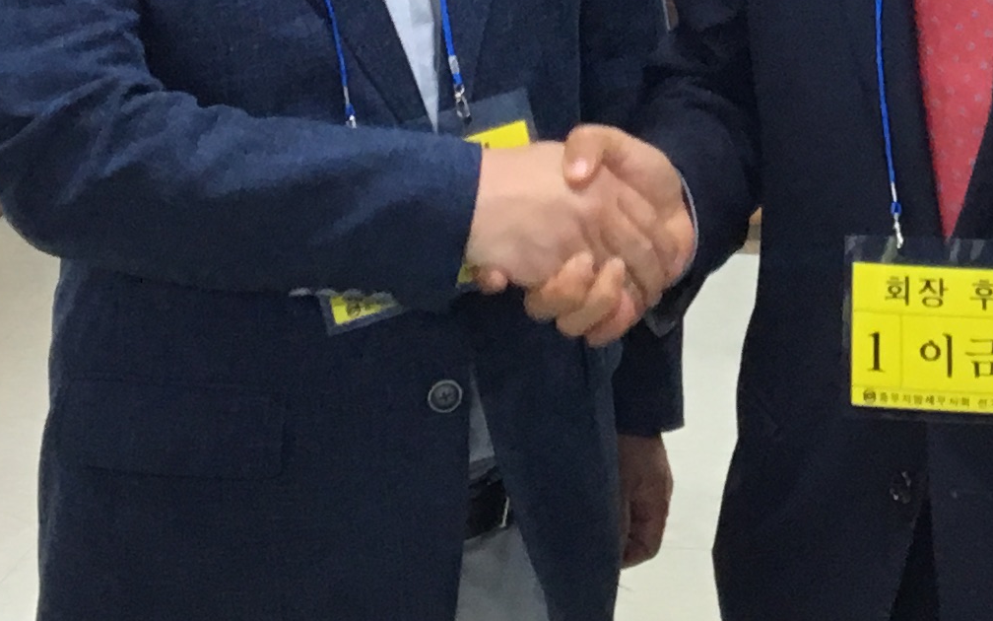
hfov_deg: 16.7
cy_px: -506
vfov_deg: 10.1
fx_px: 3329
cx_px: 901
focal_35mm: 123
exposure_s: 1/30
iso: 100
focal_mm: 4.15
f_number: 2.2
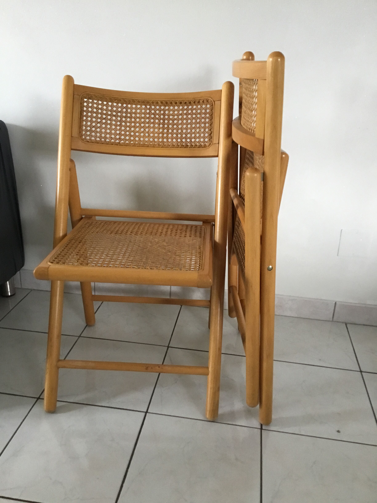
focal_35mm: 31
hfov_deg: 45.4
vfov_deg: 58.4
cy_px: 252
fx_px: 450
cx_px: 188
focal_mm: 3.3
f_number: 2.4
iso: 160
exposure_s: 1/33
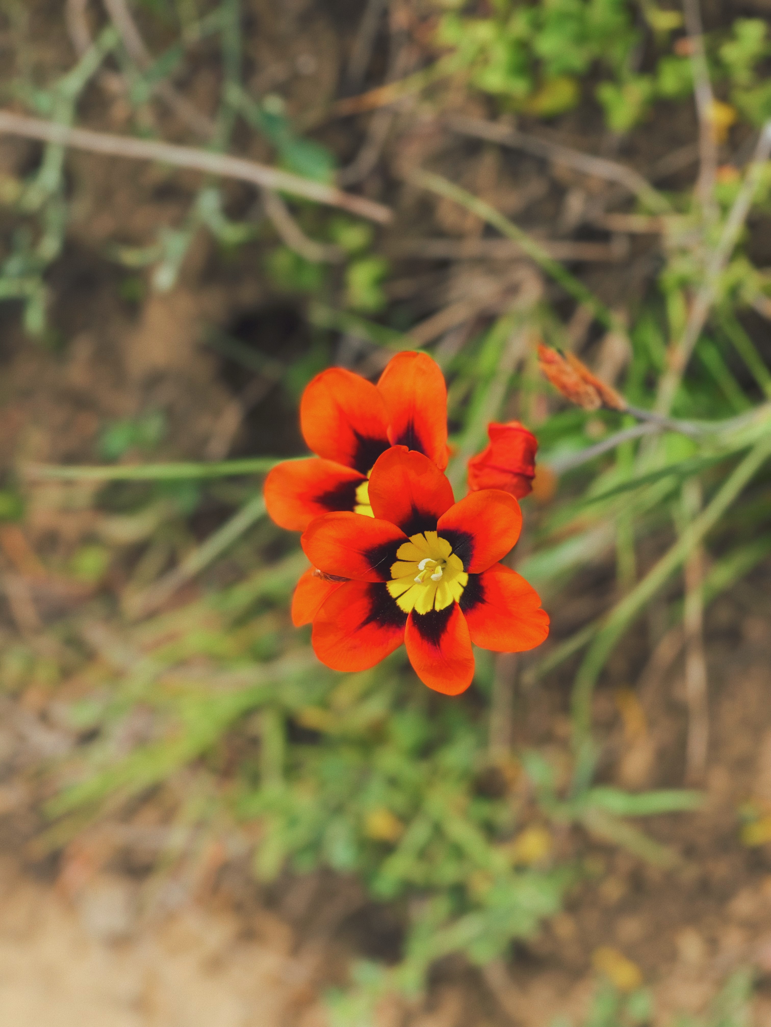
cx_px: 386
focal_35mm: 64
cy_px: 514
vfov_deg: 30.3
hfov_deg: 22.9
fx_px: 1901
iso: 20
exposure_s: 1/633
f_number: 2.2
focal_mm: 7.5
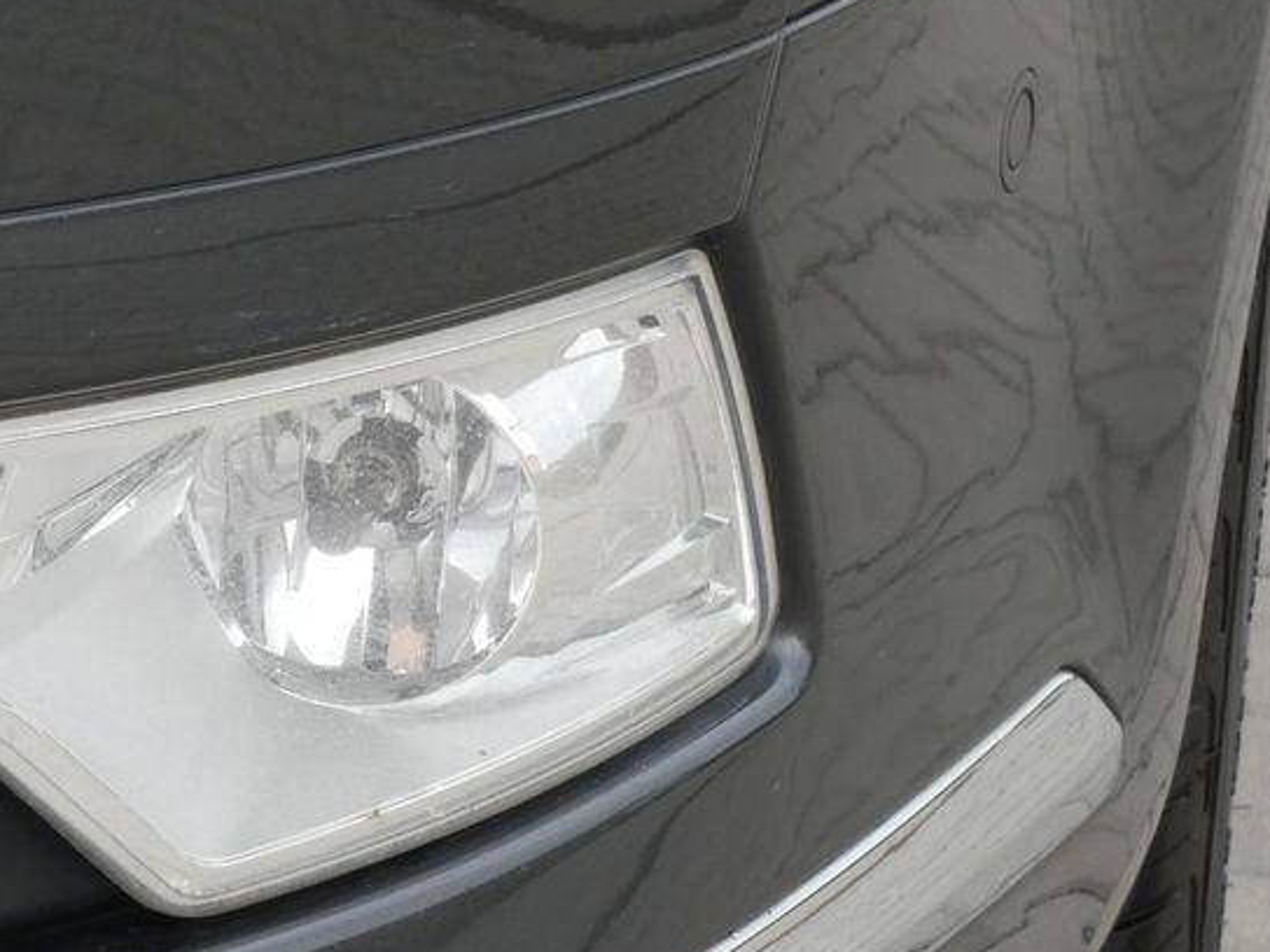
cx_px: 110
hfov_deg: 9.5
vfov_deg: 7.2
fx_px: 7594
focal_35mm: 207
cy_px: 681
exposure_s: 1/80
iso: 200
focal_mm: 19.7
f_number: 5.6
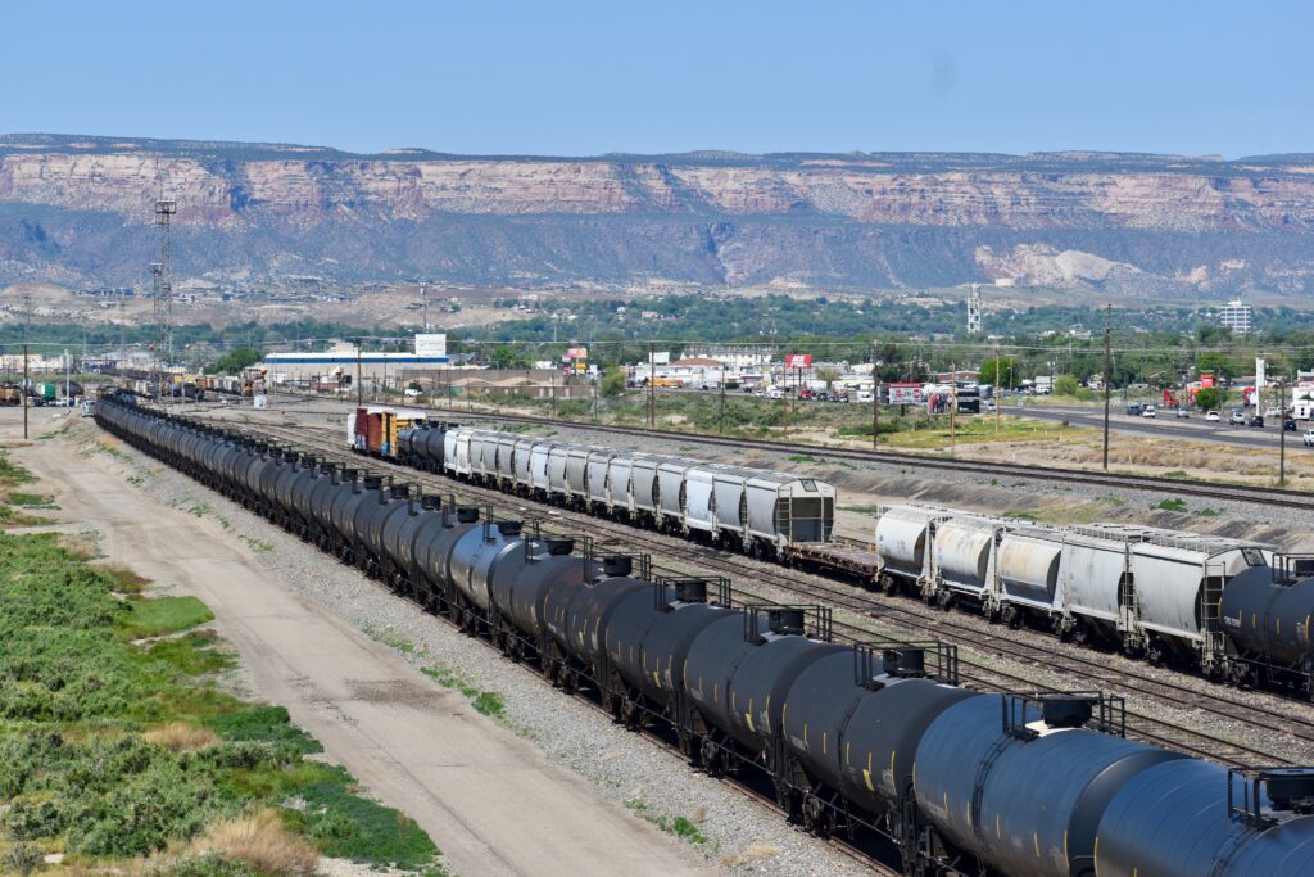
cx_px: 657
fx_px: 5366
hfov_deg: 14.0
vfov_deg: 9.3
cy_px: 438
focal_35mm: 147
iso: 100
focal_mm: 98
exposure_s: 1/500
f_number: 8
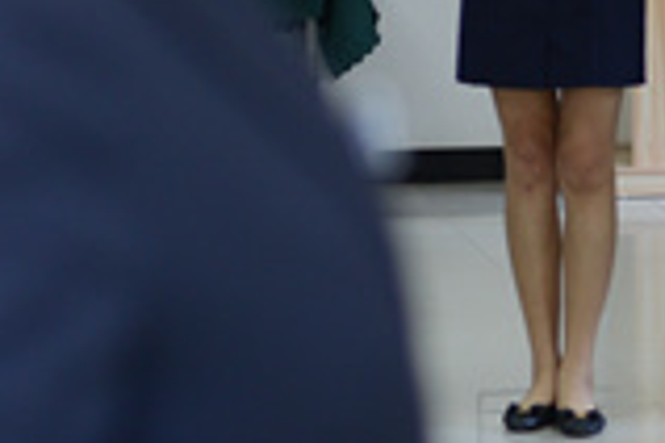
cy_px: -56
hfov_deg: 8.1
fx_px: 4636
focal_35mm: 251
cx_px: 732
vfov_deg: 5.5
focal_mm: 50
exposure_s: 1/60
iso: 500
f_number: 2.5
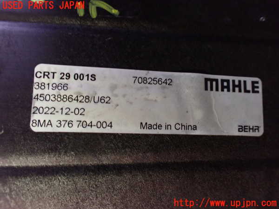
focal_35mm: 30
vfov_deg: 46.8
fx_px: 242
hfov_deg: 60.0
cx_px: 140
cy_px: 104
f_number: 2.3
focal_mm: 5.4
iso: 1250
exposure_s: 1/30
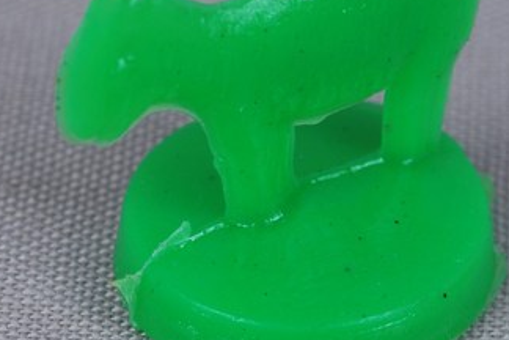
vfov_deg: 7.7
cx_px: 305
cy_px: 212
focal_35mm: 178
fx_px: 2517
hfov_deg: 11.5
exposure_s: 1/125
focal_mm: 60
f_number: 25
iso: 100
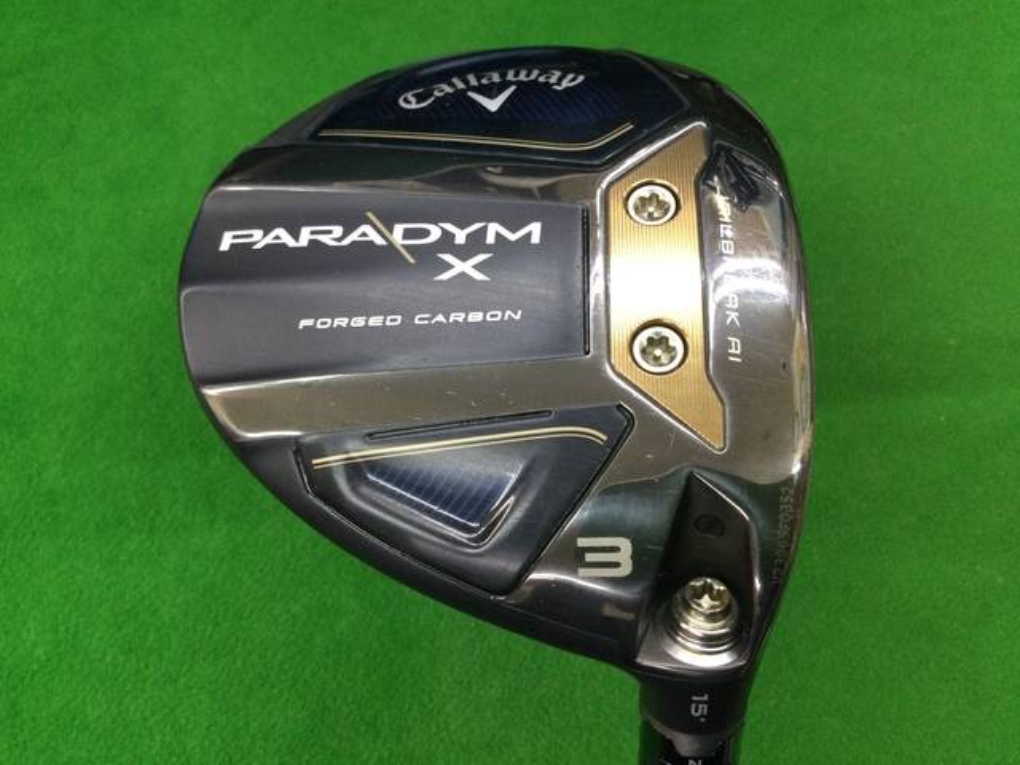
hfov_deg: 58.4
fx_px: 913
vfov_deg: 45.4
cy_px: 382
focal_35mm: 31
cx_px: 510
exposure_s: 1/30
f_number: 2.4
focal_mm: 3.3
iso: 100
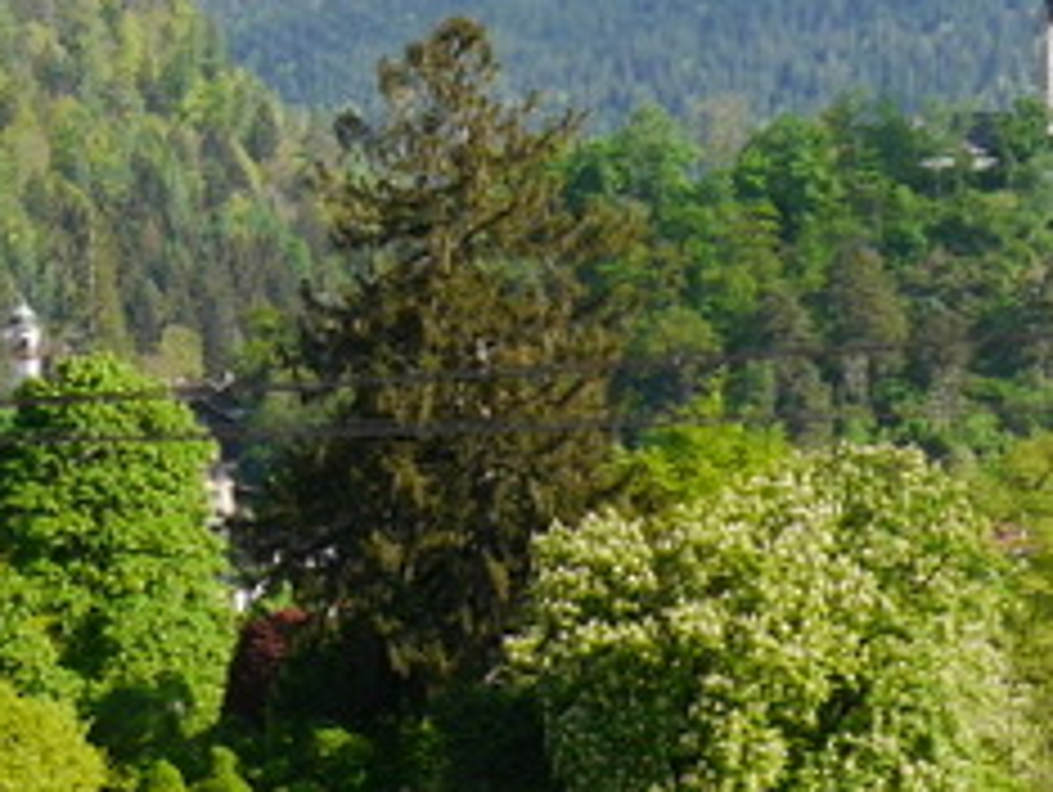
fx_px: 4294
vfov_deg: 10.4
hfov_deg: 11.8
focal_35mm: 141
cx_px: -1350
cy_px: 902
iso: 160
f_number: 6.3
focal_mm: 15
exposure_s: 1/250
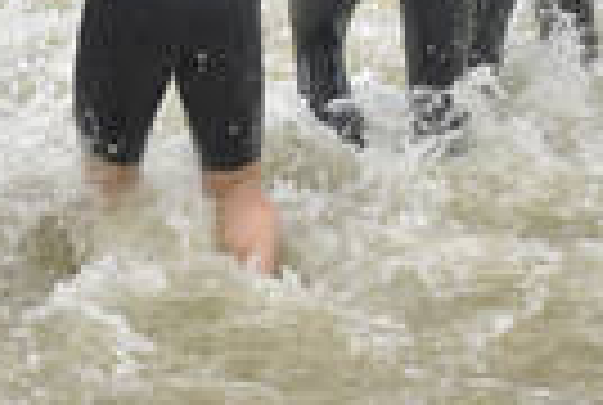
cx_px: -63
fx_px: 5204
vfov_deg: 4.4
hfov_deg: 6.6
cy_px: -542
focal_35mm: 310
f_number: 8
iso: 800
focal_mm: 65
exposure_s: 1/800
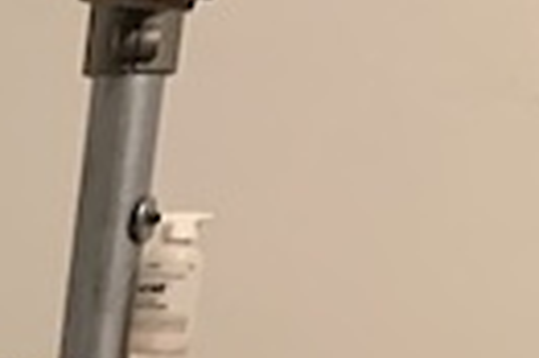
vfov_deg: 7.4
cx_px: -942
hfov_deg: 10.1
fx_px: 2467
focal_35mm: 165
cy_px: 1025
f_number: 1.8
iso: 320
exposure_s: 1/30
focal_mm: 4.25
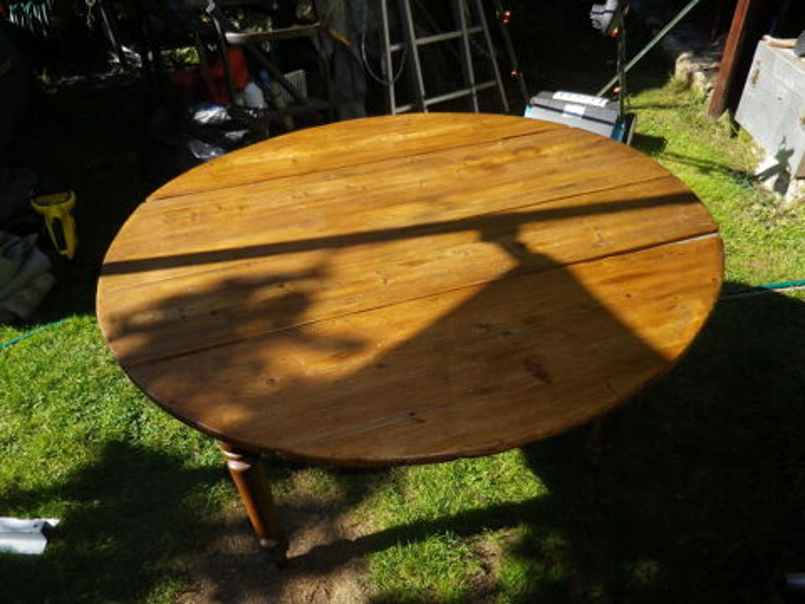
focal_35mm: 25
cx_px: 402
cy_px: 302
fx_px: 581
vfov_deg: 54.9
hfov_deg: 69.4
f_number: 3.5
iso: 80
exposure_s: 1/400
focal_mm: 4.5
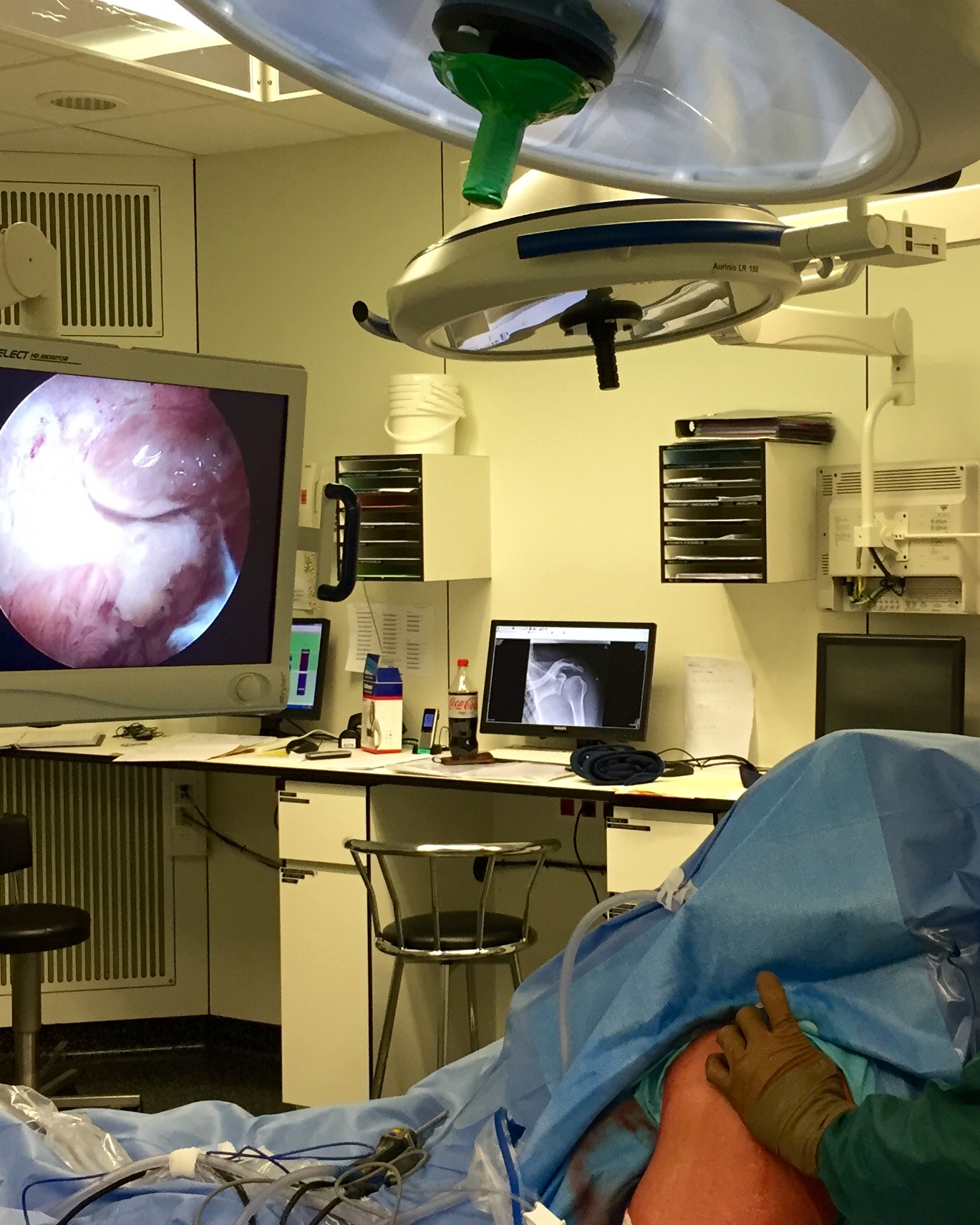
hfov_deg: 28.0
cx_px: 621
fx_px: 1958
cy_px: 624
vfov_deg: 34.7
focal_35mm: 54
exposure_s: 1/33
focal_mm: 4.15
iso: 80
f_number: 2.2
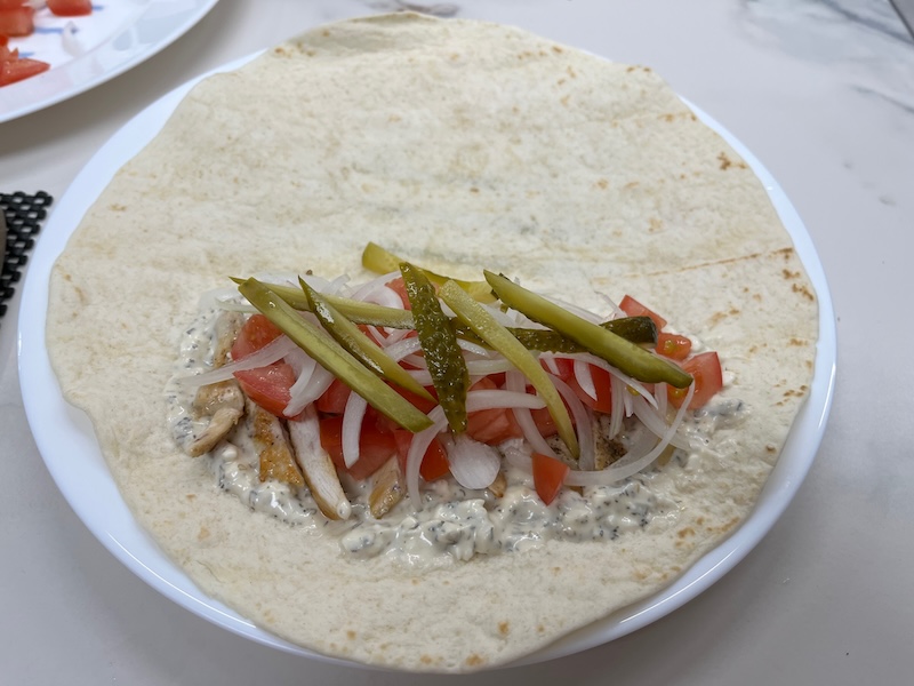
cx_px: 457
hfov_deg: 67.3
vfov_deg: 53.1
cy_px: 343
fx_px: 687
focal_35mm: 26
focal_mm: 5.1
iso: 32
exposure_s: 1/104
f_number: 1.6
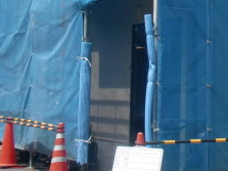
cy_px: -41
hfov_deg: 17.1
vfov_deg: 13.2
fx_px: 718
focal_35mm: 109
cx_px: 284
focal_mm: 6.66
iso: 64
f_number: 3.9
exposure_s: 1/320
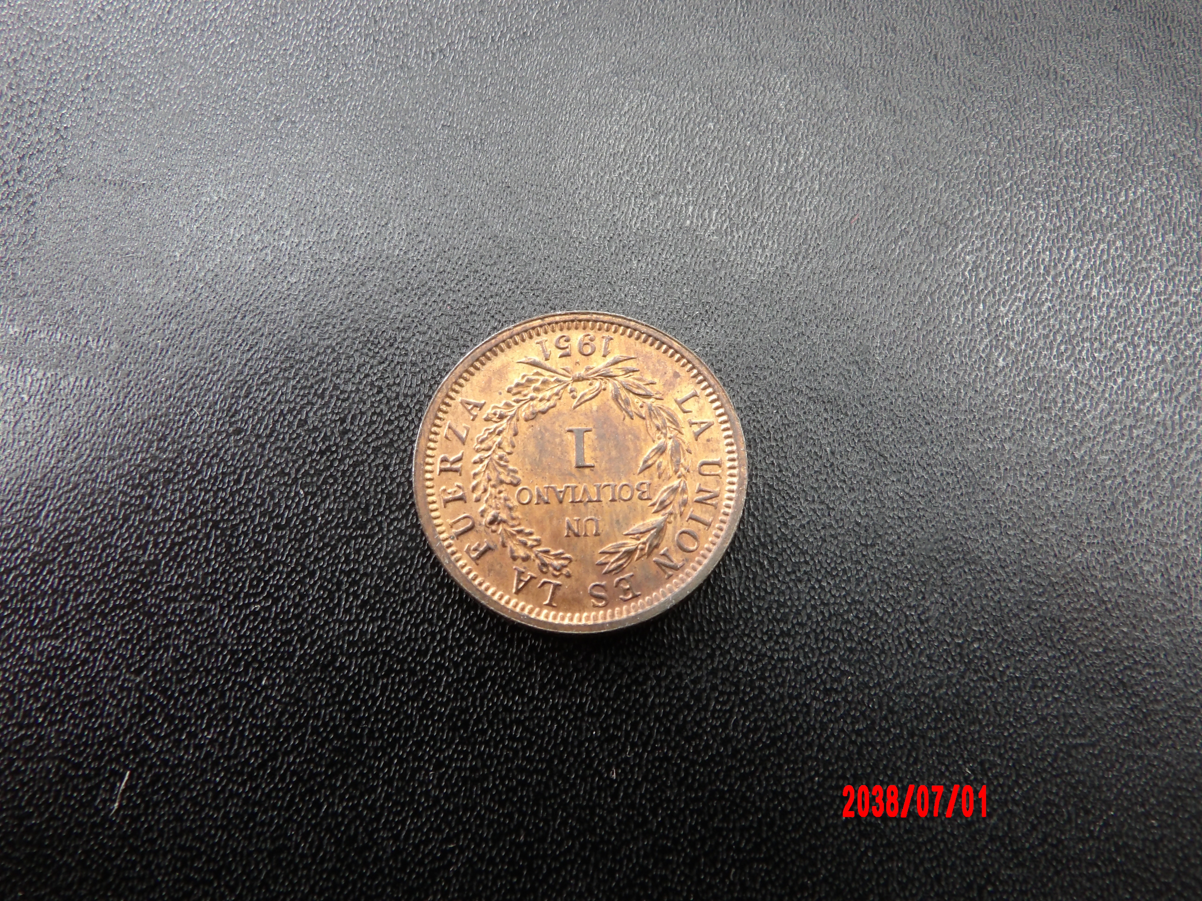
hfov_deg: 54.0
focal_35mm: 34
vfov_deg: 41.8
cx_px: 601
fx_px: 1181
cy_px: 450
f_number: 4.5
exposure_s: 1/17
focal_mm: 6.2
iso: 200
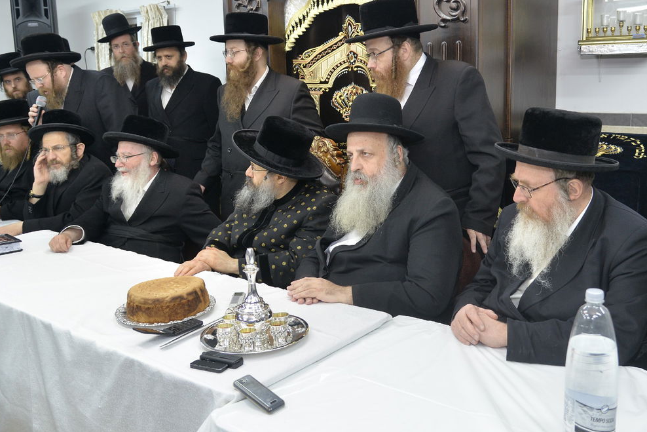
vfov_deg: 38.8
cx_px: 386
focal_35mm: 34
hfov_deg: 55.4
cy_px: 180
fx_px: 611
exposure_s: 1/100
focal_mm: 24
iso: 640
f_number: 4
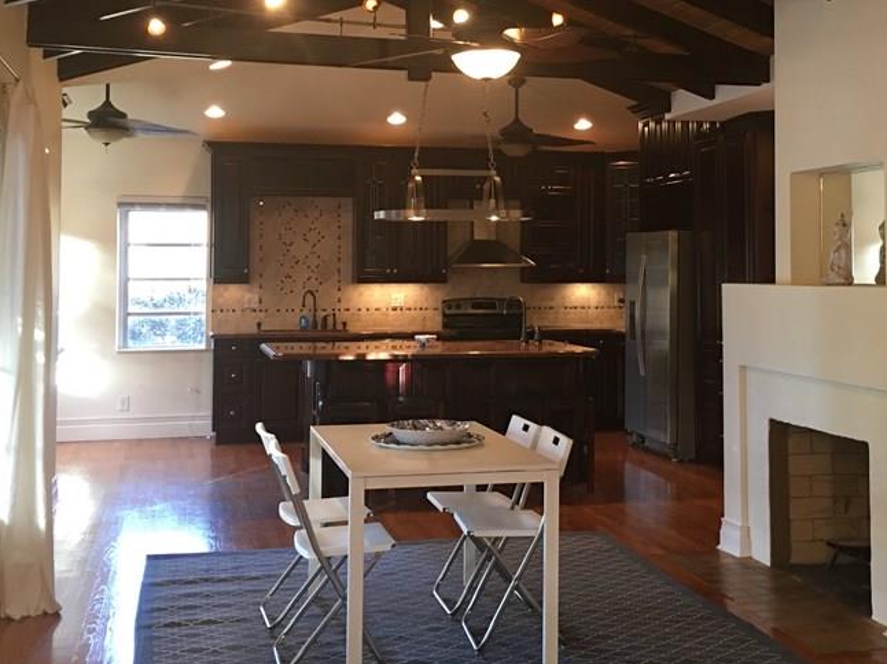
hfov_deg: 41.2
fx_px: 1178
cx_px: 507
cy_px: 241
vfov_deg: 31.3
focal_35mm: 46
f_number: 2.2
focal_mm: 4.15
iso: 64
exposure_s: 1/15
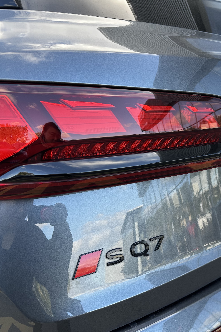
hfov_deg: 36.6
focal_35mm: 34
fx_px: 313
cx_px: 196
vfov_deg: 55.8
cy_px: 166
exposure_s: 1/207
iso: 64
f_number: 1.78
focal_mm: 6.86
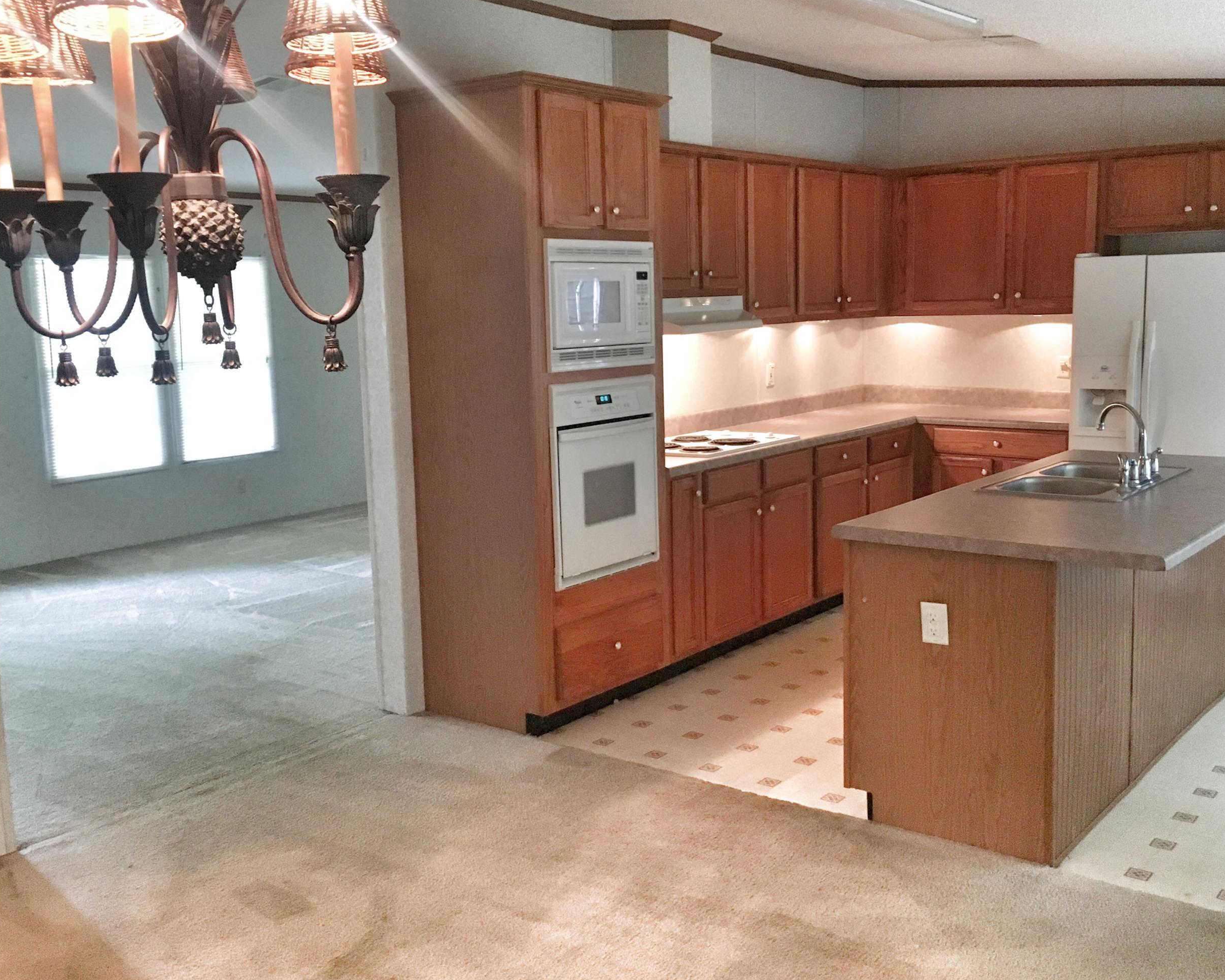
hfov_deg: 51.5
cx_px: 630
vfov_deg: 42.2
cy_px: 476
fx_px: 1269
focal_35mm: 35
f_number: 2.2
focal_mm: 4.15
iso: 200
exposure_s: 1/30
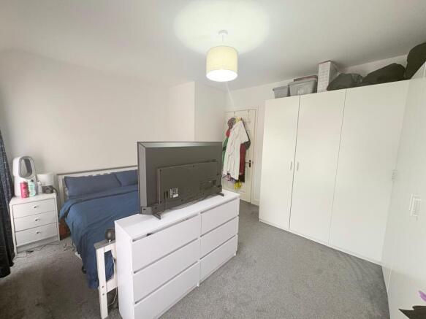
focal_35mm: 14
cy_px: 160
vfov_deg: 85.7
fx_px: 172
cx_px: 213
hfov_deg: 102.1
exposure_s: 1/50
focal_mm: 2.22
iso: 200
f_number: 2.2
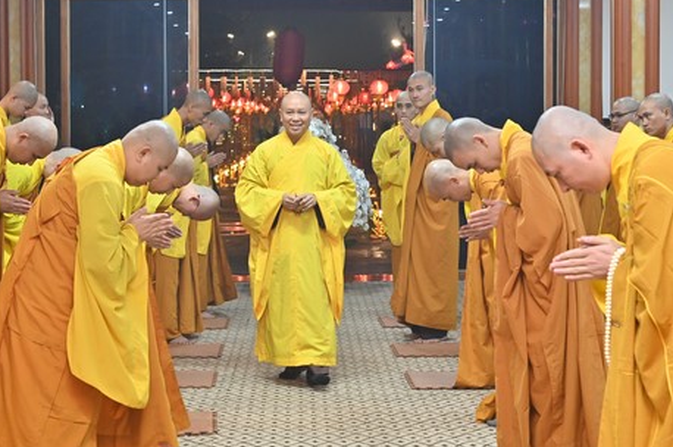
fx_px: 1325
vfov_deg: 19.1
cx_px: 281
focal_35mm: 71
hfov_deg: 28.4
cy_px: 166
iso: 2000
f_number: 5.6
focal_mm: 50
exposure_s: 1/80
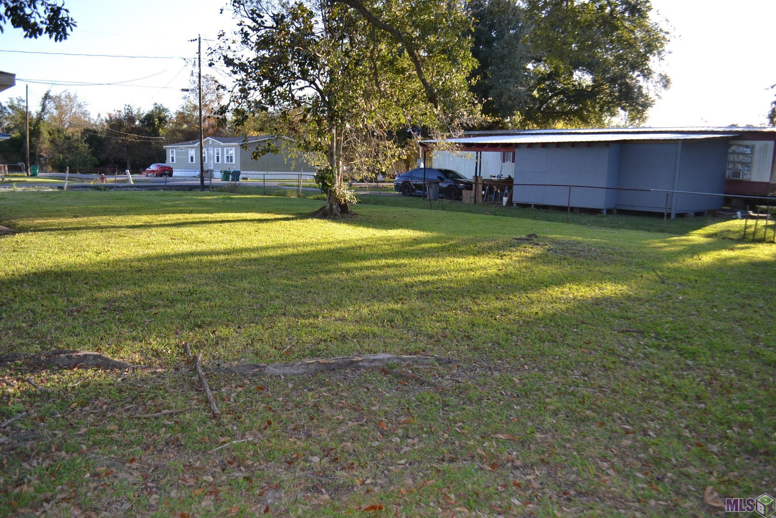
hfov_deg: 67.4
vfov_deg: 47.9
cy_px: 259
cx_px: 388
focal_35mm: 27
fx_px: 582
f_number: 4
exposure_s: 1/200
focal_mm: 18
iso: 100
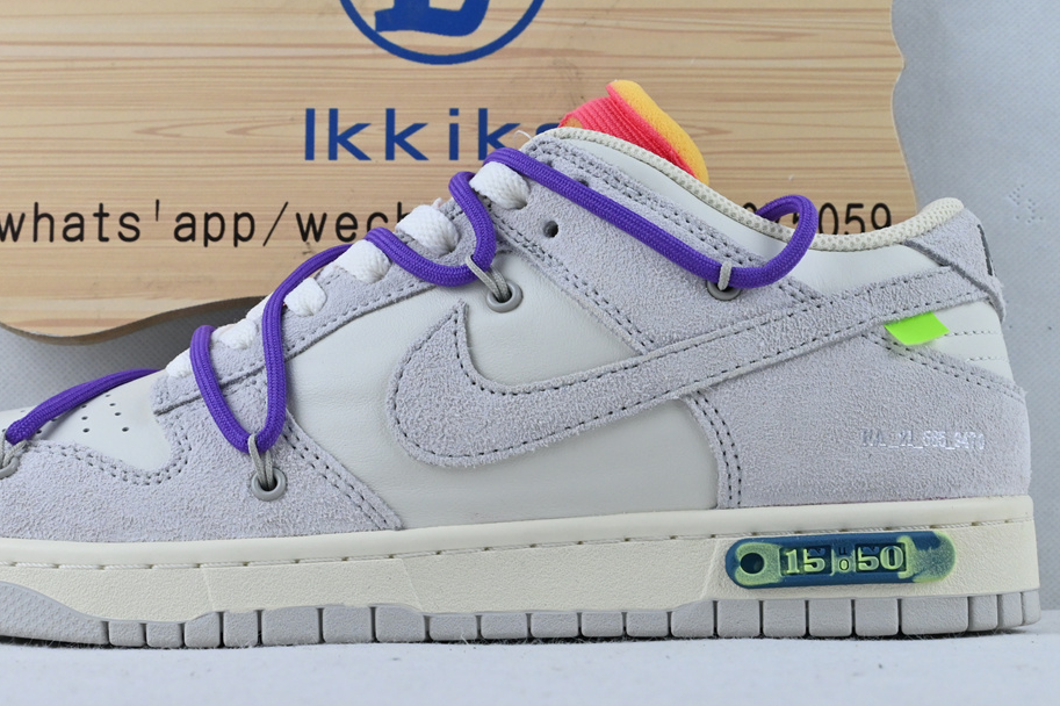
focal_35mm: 71
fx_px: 2090
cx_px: 475
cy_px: 410
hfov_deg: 28.4
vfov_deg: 19.2
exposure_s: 1/200
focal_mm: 36
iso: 1000
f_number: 10
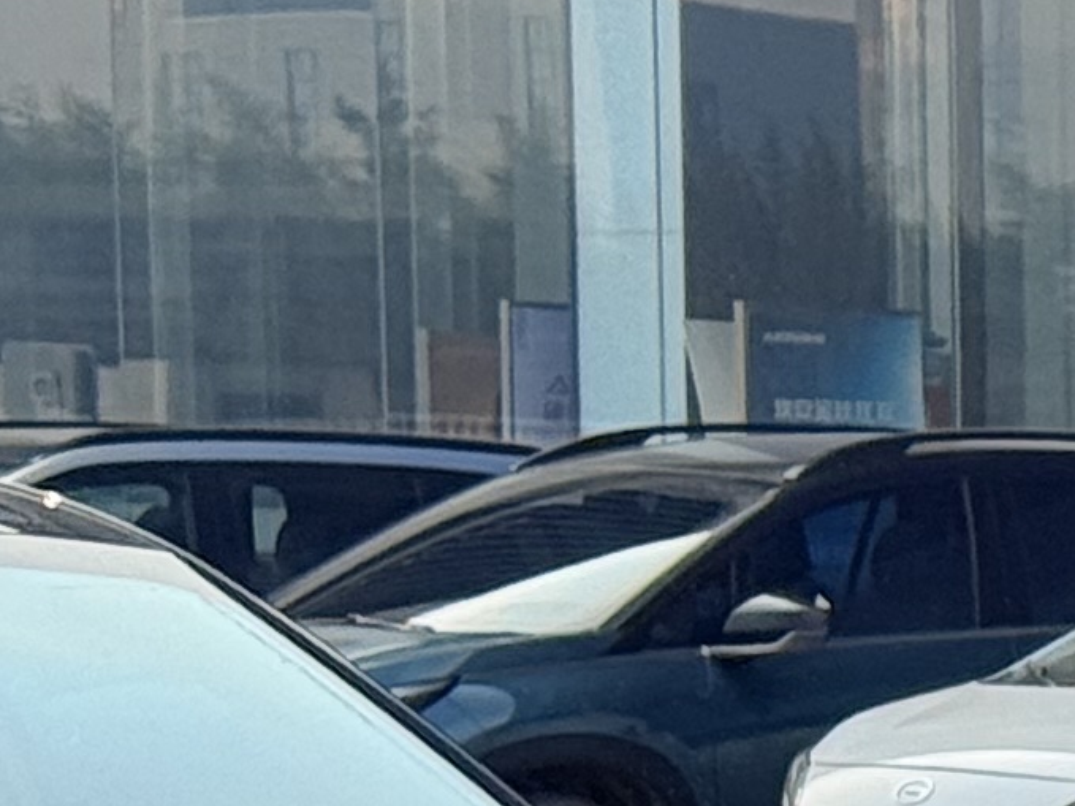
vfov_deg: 5.1
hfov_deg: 6.7
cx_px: 2419
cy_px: 1984
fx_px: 8849
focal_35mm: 285
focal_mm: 6.76
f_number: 1.78
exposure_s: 1/4329
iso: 100
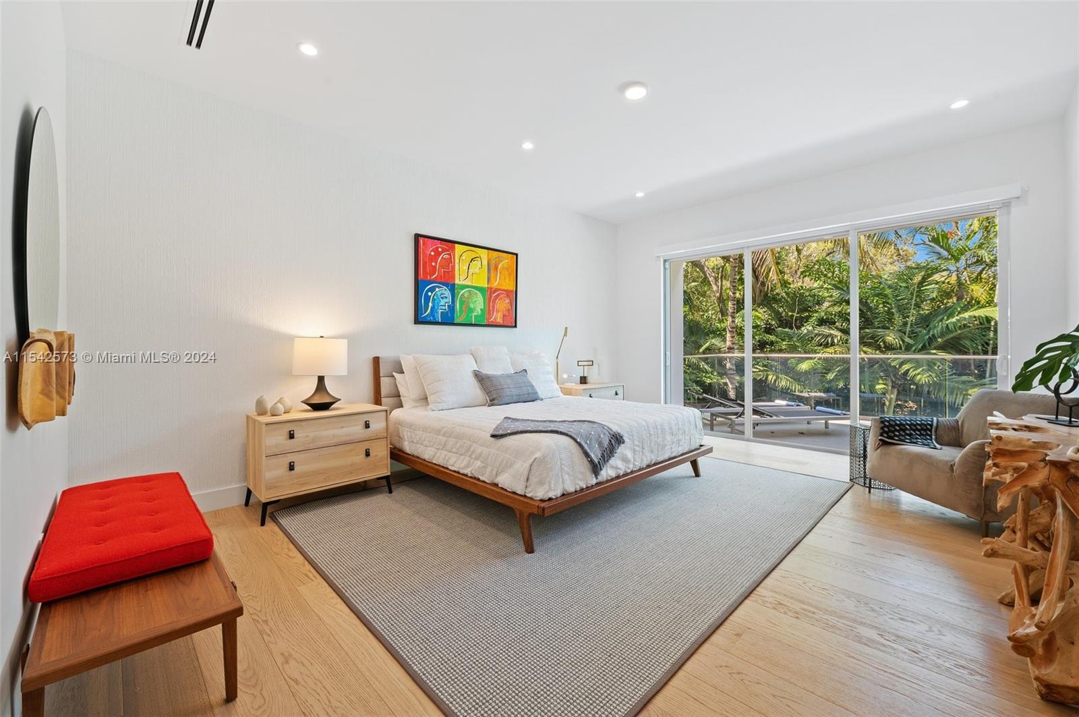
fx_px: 419
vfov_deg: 81.1
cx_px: 540
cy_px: 358
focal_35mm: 14
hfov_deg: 104.3
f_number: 8
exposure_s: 1/8
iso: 200
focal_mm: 14
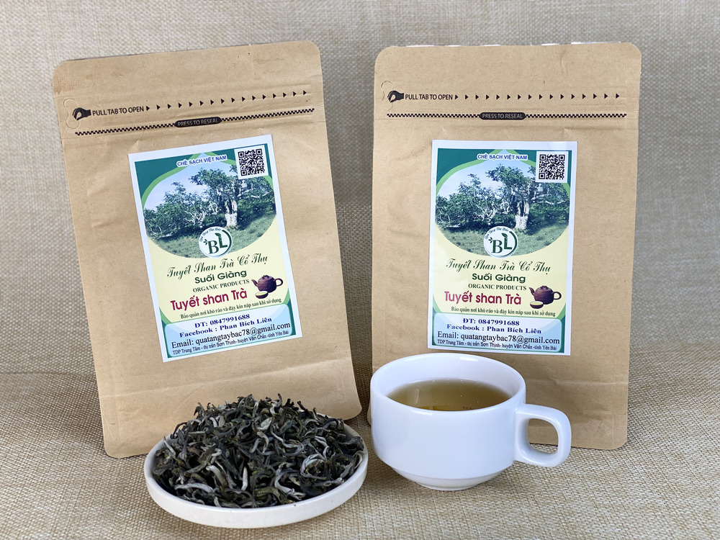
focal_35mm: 52
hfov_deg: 36.8
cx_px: 360
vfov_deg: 28.0
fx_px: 1082
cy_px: 270
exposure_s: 1/100
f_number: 2
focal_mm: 6
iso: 32
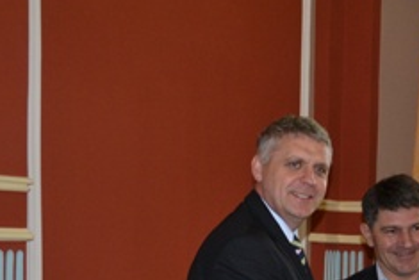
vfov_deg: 14.7
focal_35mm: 90
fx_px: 1048
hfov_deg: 22.2
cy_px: 336
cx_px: 355
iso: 720
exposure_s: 1/60
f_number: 3.8
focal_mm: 22
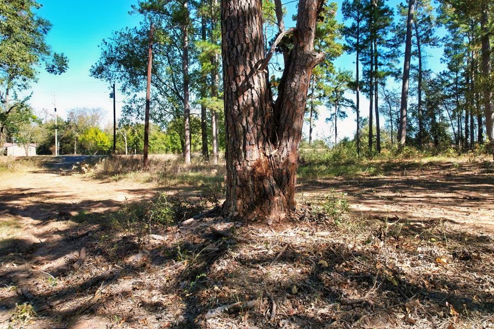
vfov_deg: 53.0
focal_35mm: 24
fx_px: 329
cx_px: 264
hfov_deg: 73.7
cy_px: 151
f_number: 2.8
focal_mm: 8.38
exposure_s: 1/500
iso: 100
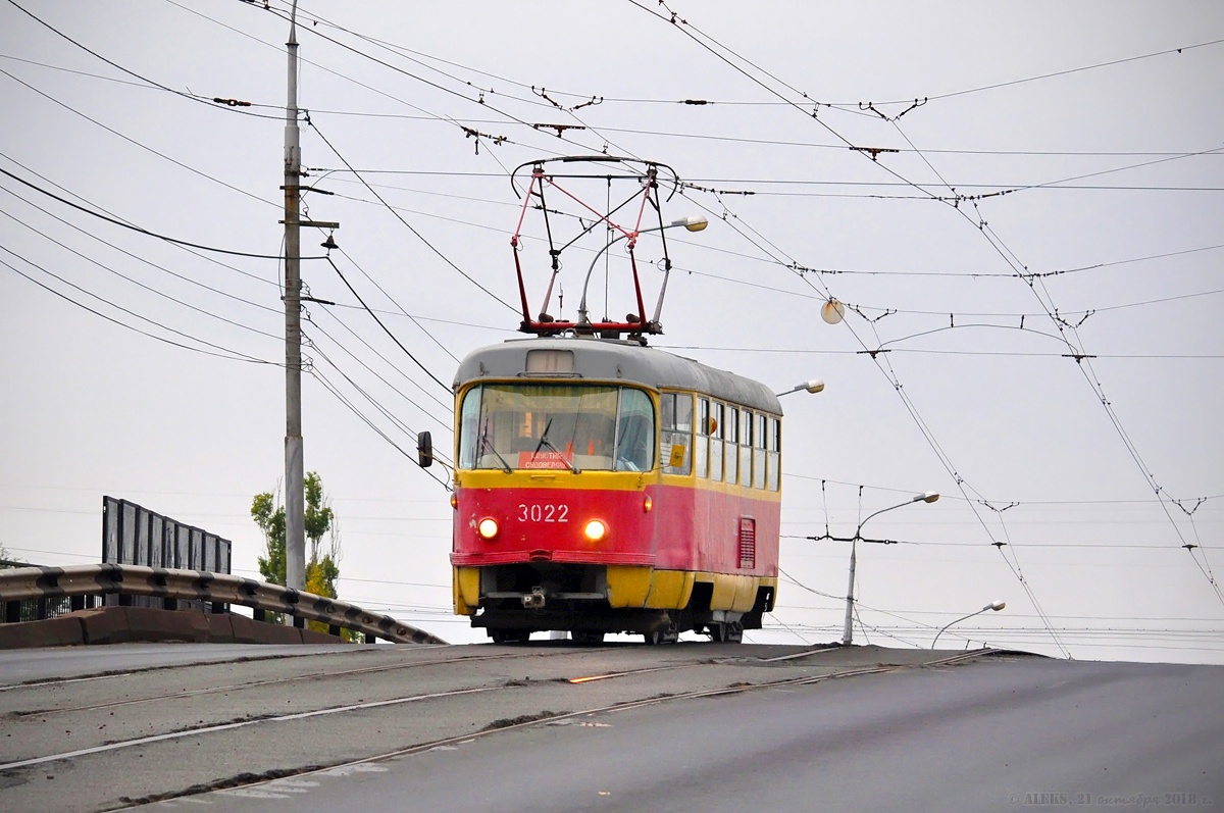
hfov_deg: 14.9
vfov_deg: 9.9
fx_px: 4686
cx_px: 612
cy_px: 406
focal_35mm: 138
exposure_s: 1/250
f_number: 5.6
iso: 200
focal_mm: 92
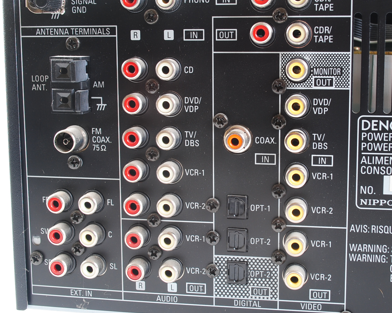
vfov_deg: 25.8
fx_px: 684
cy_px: 138
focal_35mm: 59
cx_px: 237
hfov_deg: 31.9
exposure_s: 1/125
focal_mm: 28
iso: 100
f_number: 7.1
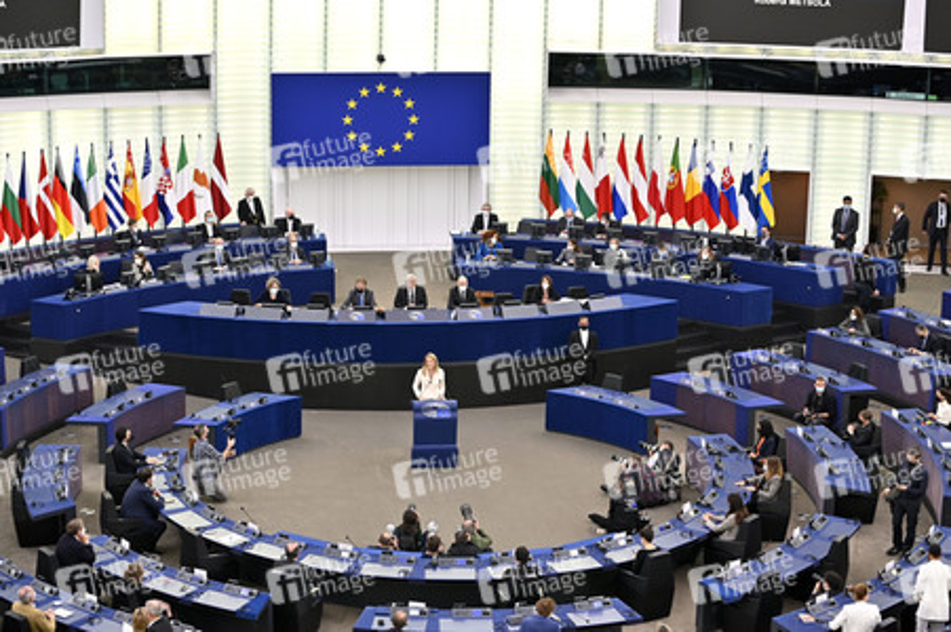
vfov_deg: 19.4
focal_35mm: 70
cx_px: 476
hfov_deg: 28.9
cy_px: 316
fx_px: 1848
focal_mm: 70
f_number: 2.8
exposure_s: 1/320
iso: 1000
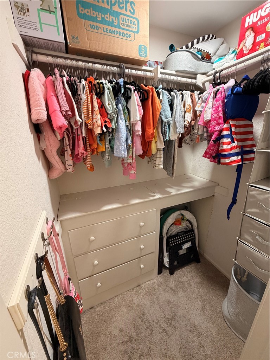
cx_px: 135
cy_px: 180
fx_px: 146
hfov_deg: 85.7
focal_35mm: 14
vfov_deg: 102.1
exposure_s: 1/60
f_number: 2.2
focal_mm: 2.22
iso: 250
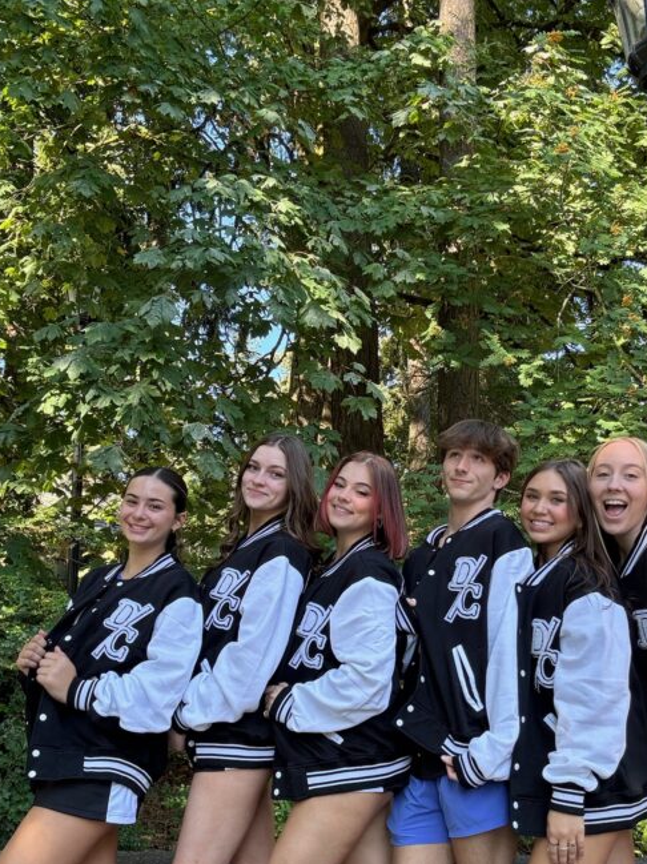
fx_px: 923
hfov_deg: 38.6
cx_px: 357
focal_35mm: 37
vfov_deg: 49.7
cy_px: 531
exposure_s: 1/121
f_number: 1.9
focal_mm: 2.69
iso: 32
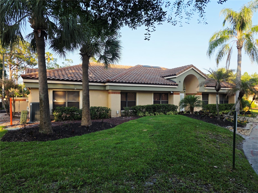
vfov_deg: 58.9
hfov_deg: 73.9
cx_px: 129
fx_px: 171
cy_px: 96
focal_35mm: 23
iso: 25
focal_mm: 6.3
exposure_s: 1/359
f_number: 1.7
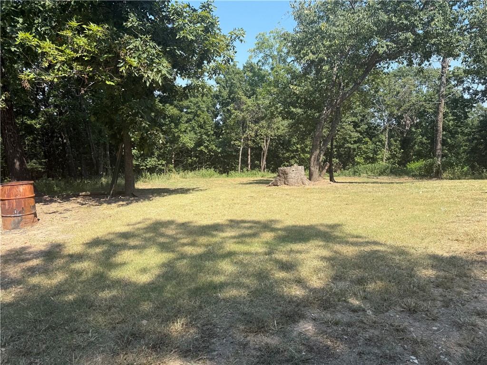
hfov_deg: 71.6
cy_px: 182
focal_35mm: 24
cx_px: 244
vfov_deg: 56.8
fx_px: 338
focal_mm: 6.76
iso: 80
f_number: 1.78
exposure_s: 1/2000
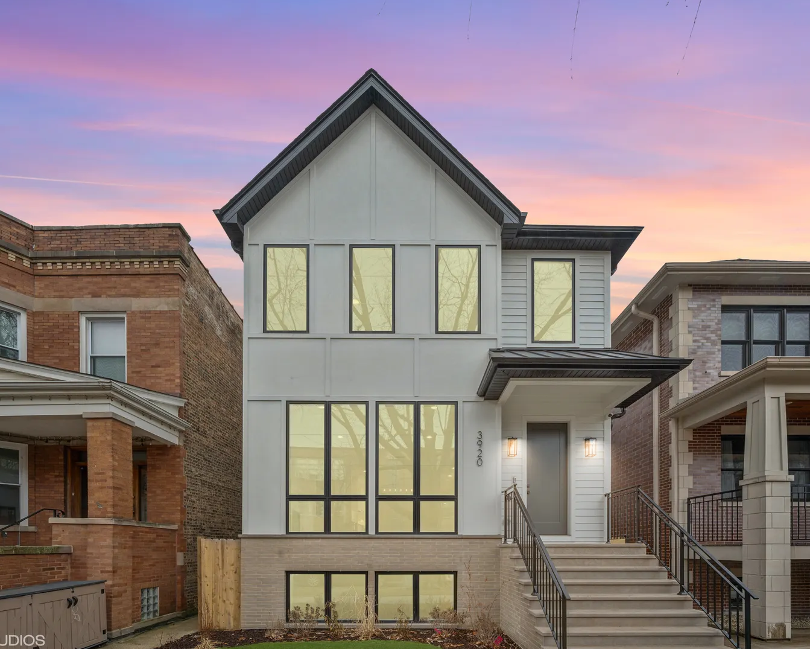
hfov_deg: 87.7
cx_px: 412
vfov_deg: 75.2
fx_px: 421
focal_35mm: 18
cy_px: 324
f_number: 9.5
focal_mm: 15.5
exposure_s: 1/15
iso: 200
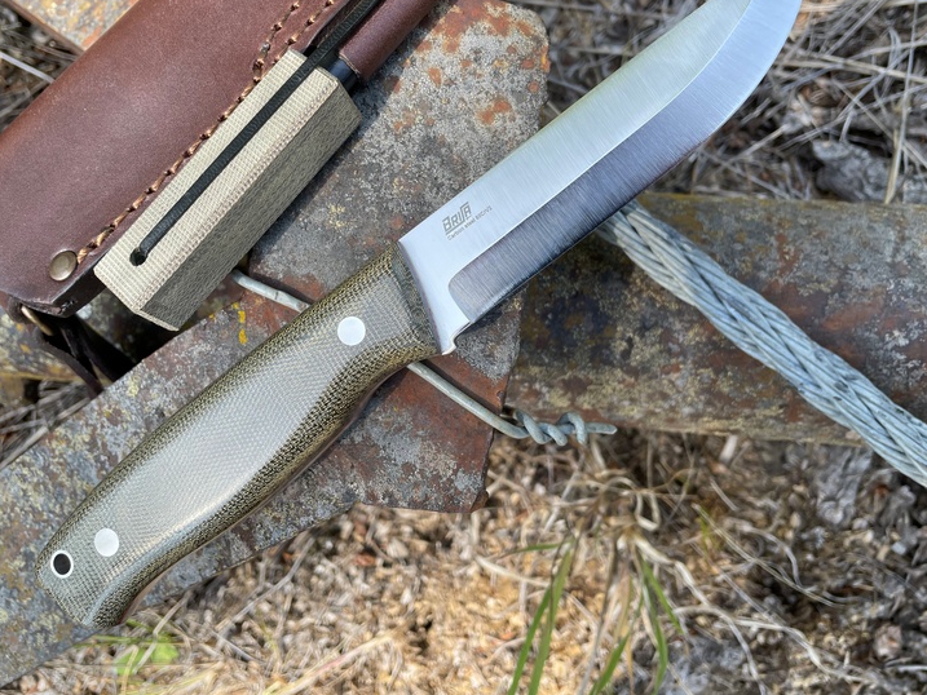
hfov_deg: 61.6
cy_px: 309
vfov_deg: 48.2
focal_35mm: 29
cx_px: 441
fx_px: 777
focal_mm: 4.2
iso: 32
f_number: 1.6
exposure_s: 1/284
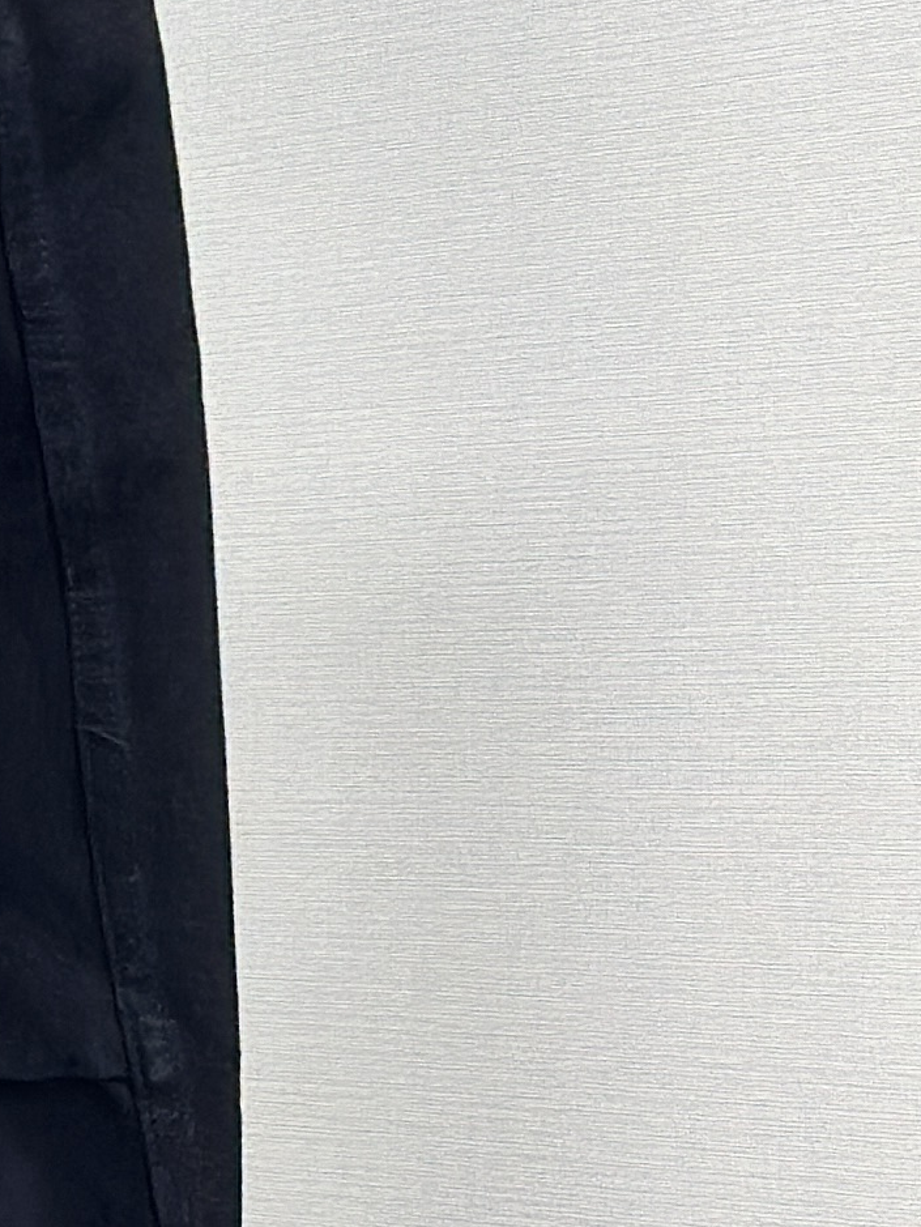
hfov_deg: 6.9
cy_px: 749
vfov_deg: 9.6
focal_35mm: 206
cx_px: -1012
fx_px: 7303
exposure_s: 1/169
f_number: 1.78
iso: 125
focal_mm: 6.86
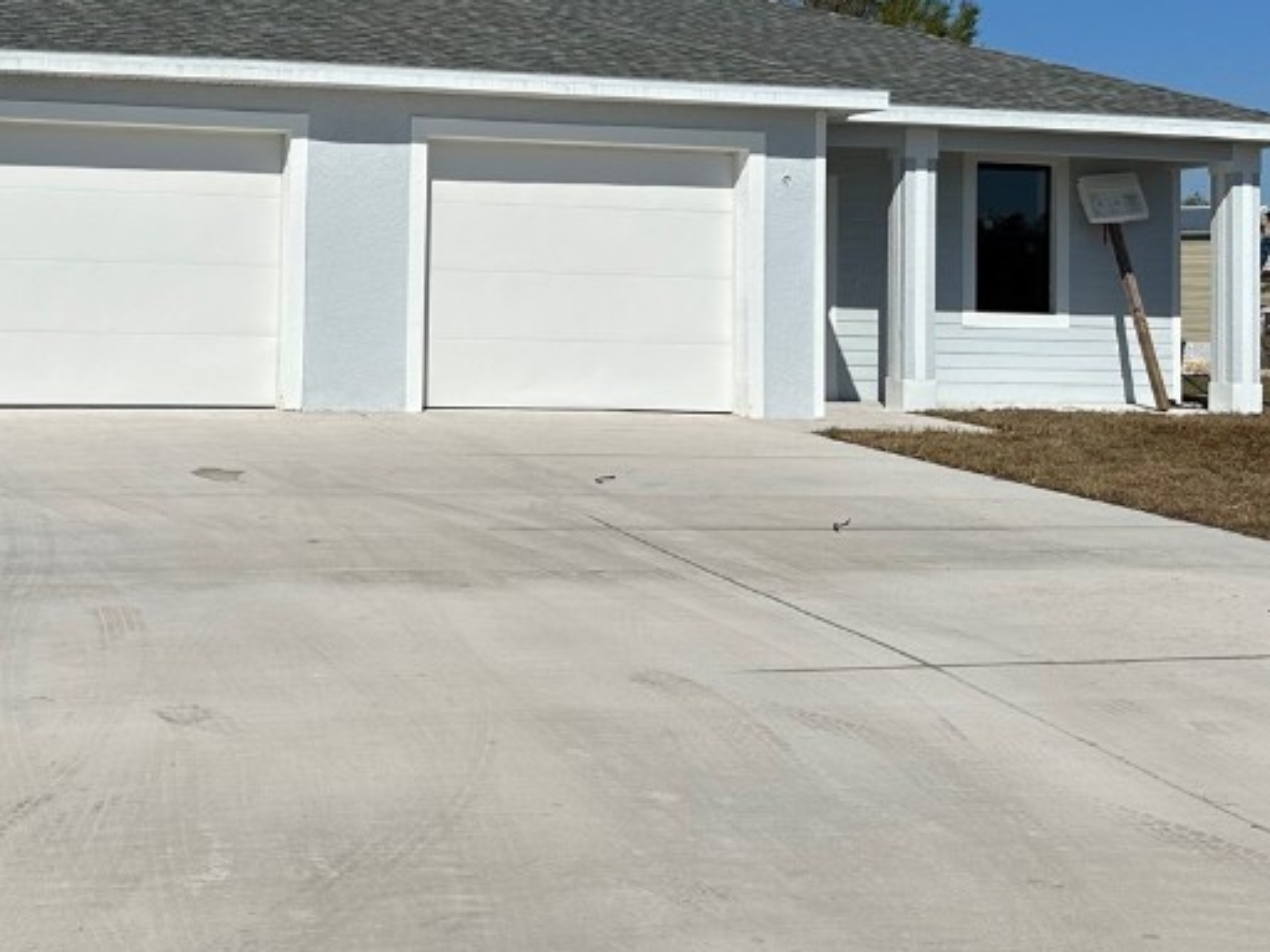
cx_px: 315
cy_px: 186
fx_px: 1761
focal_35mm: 48
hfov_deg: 38.6
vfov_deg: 29.6
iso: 80
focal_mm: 6.86
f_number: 1.78
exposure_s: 1/15625
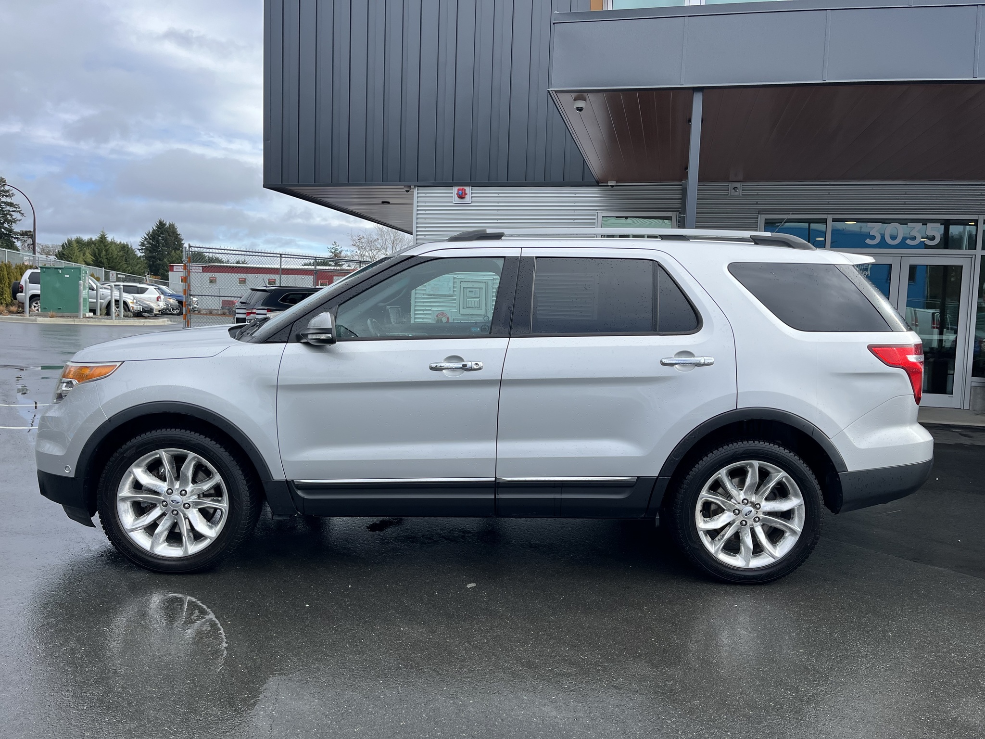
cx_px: 492
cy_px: 370
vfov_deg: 53.1
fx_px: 740
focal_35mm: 26
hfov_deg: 67.3
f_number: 1.6
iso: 50
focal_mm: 5.1
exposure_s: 1/1862
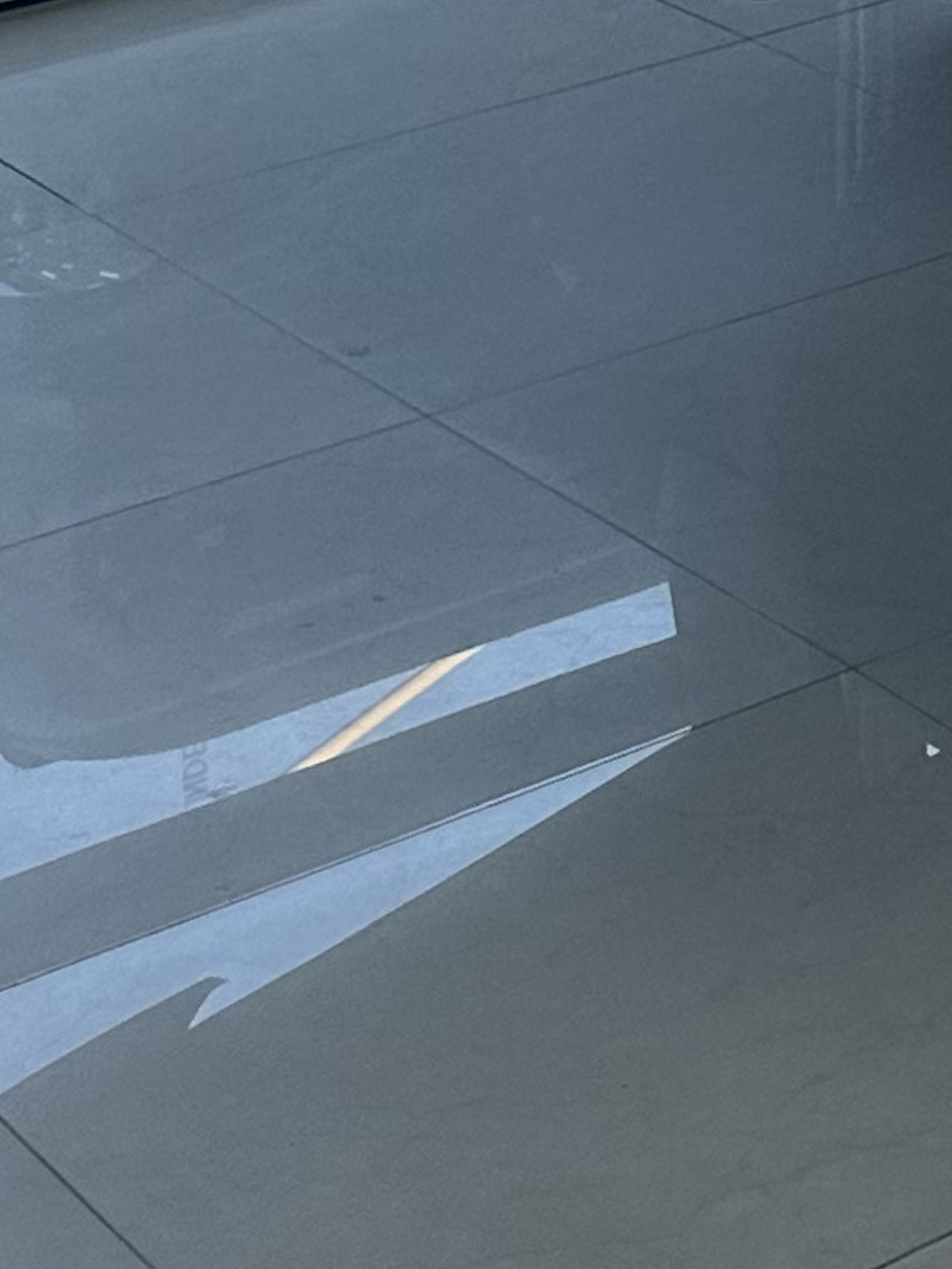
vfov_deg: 12.9
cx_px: 2159
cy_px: -1482
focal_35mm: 128
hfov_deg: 10.3
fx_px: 4694
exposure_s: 1/516
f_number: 1.78
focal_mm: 6.86
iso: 80
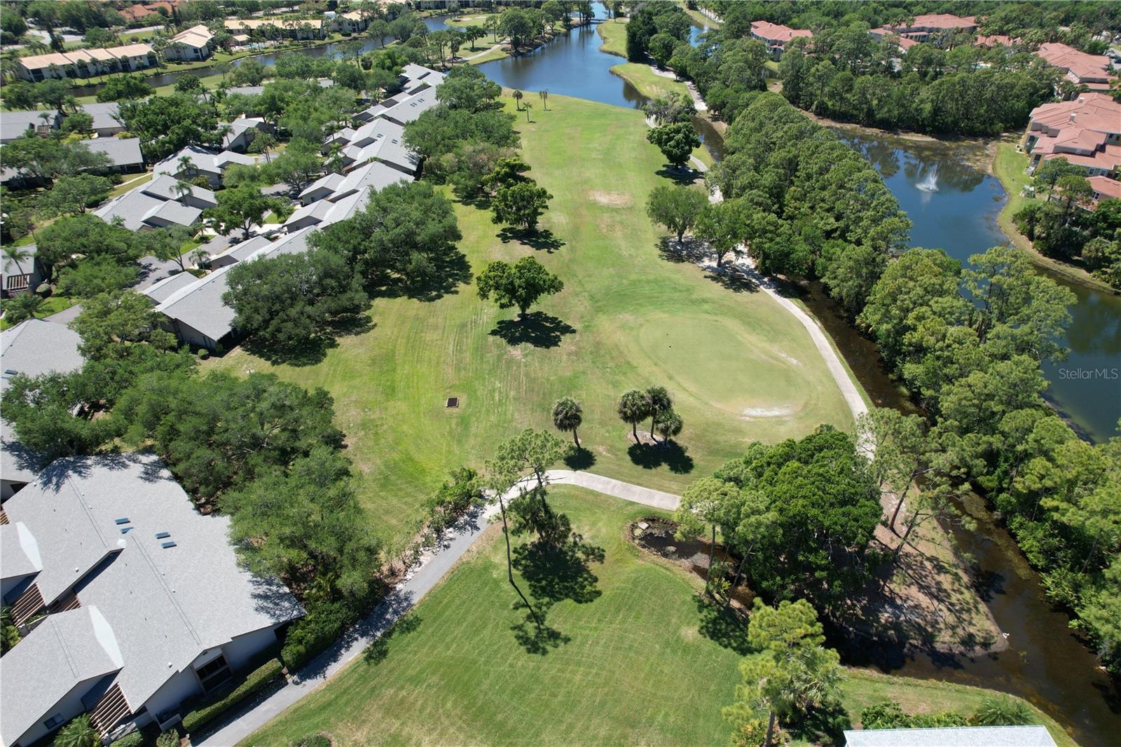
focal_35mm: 22
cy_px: 374
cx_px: 560
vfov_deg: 57.2
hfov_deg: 78.6
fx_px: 685
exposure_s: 1/1250
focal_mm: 8.38
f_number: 2.8
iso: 100
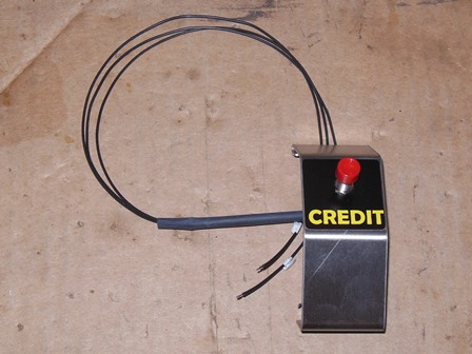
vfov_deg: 25.7
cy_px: 177
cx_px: 236
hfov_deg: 33.8
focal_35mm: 57
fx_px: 777
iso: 125
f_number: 4.1
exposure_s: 1/60
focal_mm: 10.2
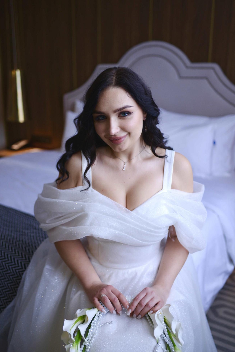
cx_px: 117
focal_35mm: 36
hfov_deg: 36.9
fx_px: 352
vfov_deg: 53.1
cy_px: 172
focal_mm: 35
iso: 400
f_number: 2
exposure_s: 1/125
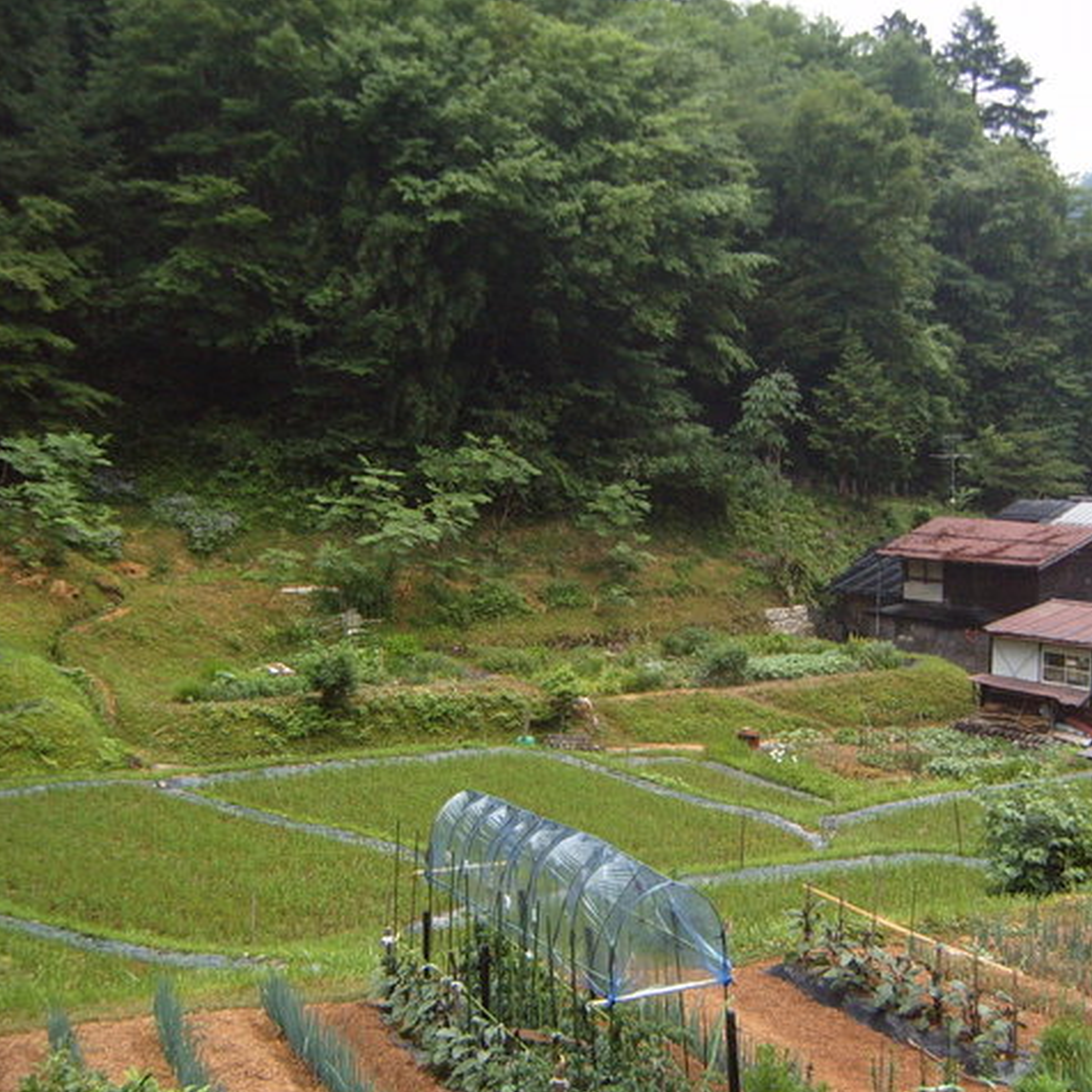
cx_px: 635
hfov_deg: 38.2
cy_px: 548
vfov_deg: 38.3
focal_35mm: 44
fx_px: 1570
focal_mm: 6.2
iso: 141
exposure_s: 1/60
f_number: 2.9
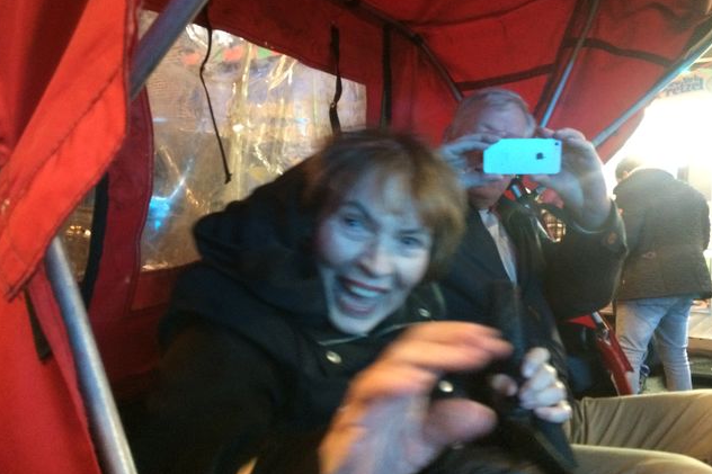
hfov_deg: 60.3
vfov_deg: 42.2
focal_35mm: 31
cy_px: 212
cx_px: 362
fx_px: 613
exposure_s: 1/15
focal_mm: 4.15
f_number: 2.2
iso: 320
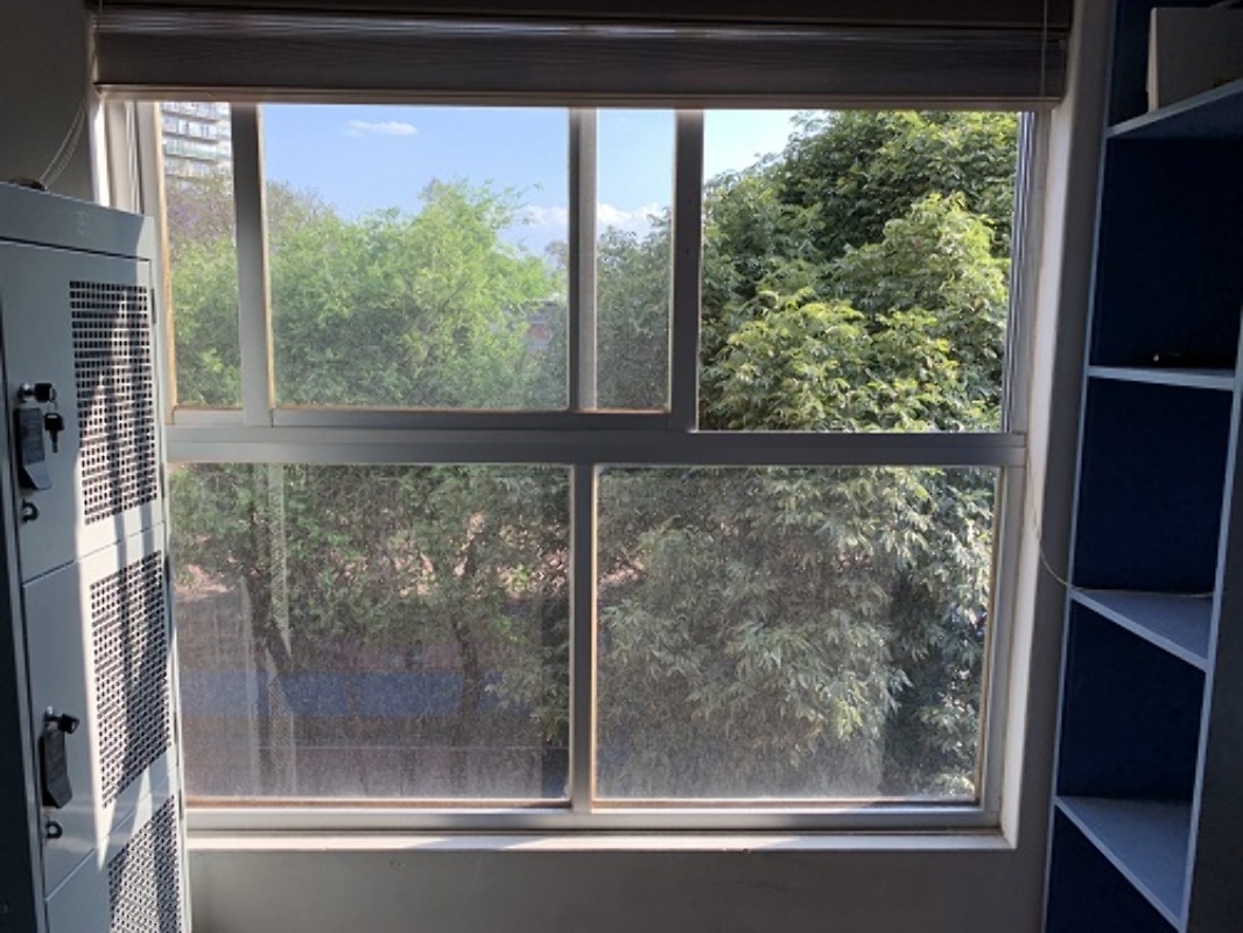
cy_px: 466
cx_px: 622
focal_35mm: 26
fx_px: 934
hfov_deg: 67.3
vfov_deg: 53.1
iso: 25
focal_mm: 4.25
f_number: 1.8
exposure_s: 1/244
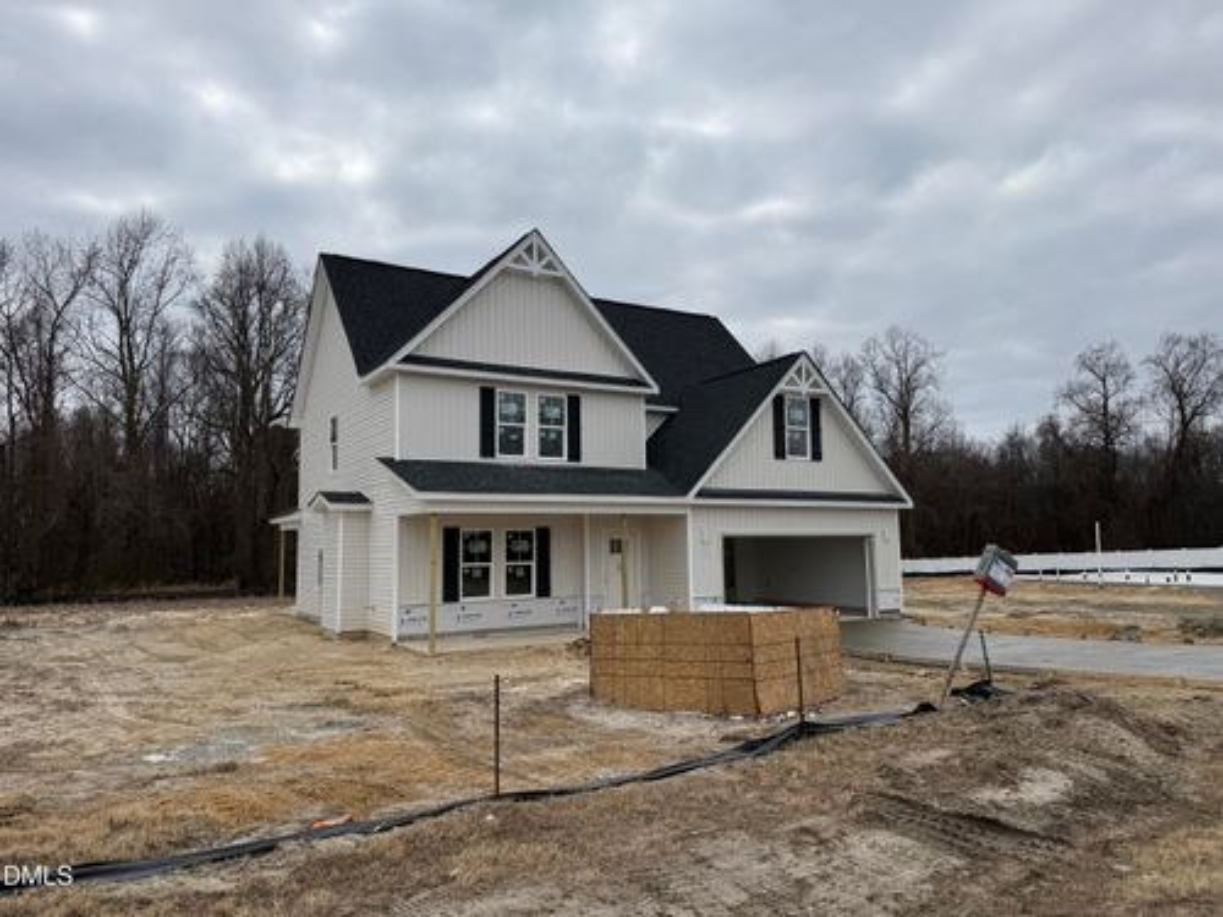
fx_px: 848
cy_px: 458
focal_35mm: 24
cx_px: 612
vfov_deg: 56.8
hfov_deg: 71.6
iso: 80
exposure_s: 1/4673
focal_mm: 6.76
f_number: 1.78
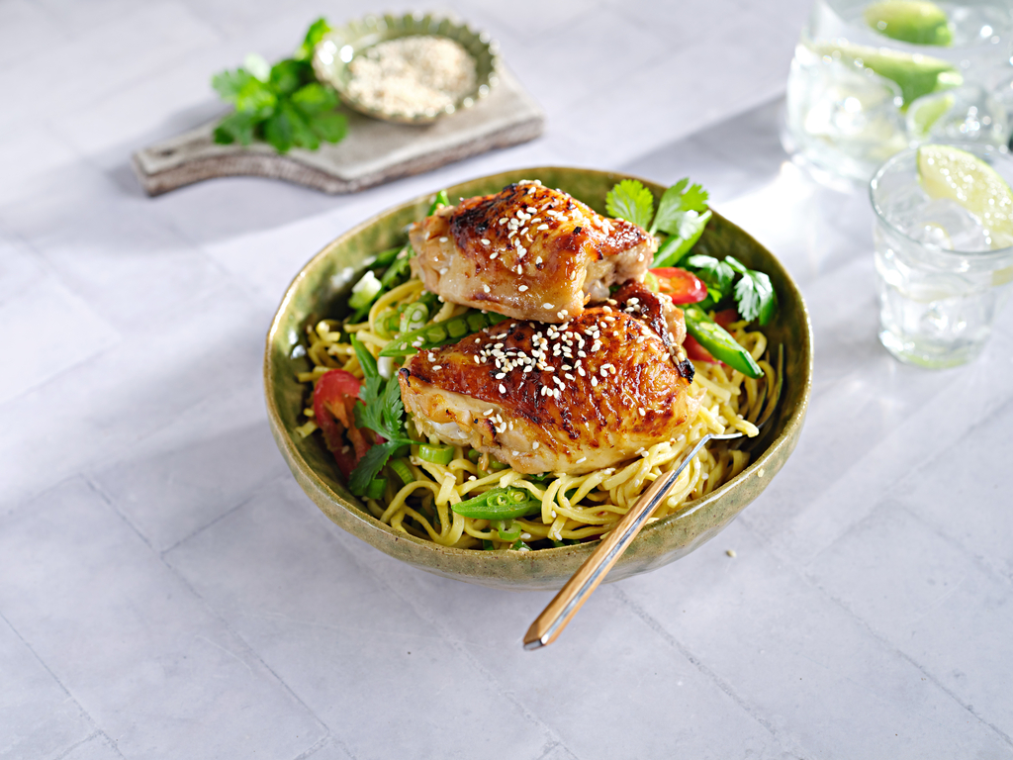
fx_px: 1463
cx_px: 506
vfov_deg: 29.1
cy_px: 380
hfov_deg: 38.2
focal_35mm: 50
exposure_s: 1/80
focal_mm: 63
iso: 640
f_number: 6.4
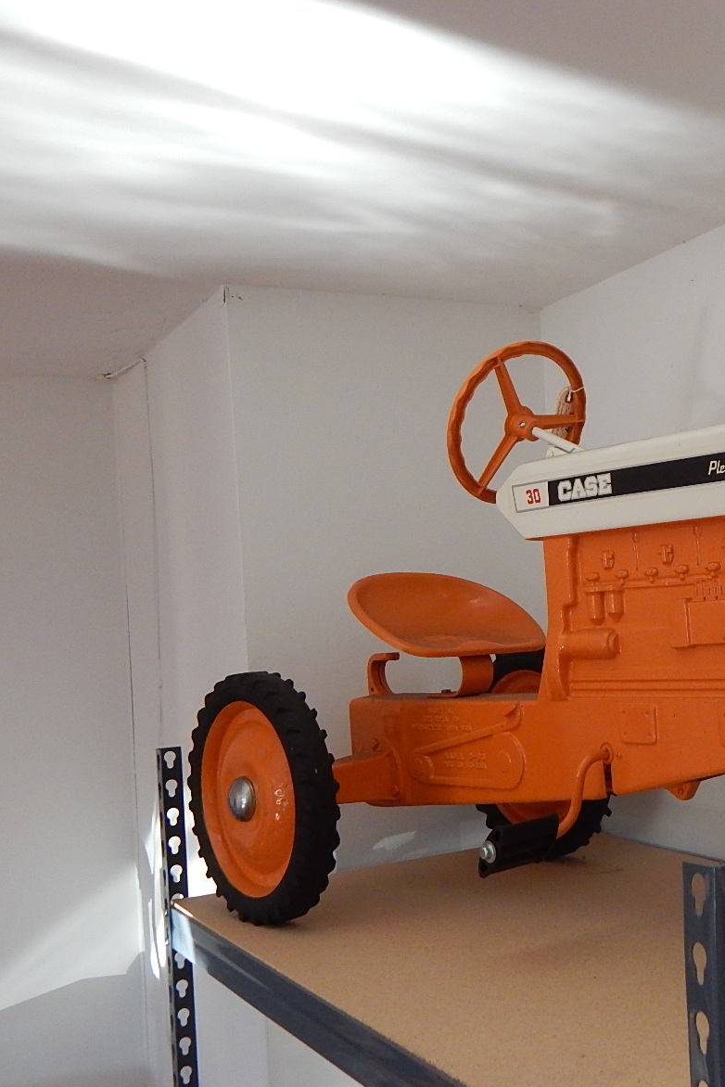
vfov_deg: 44.5
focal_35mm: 44
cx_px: 681
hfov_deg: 29.0
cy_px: 539
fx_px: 1328
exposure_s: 1/50
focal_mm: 5.6
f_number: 3.2
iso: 400
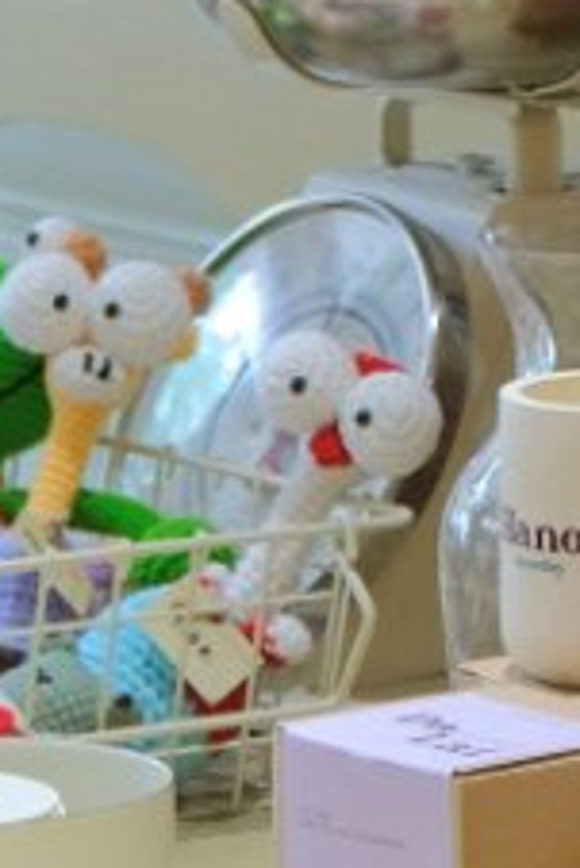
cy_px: -1832
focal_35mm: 418
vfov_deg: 4.7
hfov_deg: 3.3
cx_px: 634
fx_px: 10085
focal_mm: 41.8
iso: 1250
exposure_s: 1/100
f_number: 2.8
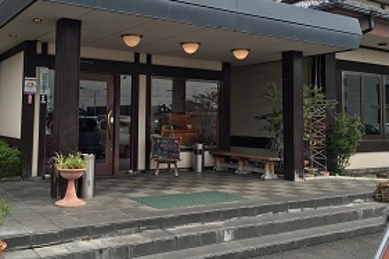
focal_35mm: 39
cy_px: 89
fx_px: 421
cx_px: 149
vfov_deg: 33.9
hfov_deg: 49.2
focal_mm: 4.15
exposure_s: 1/646
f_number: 2.2
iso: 25
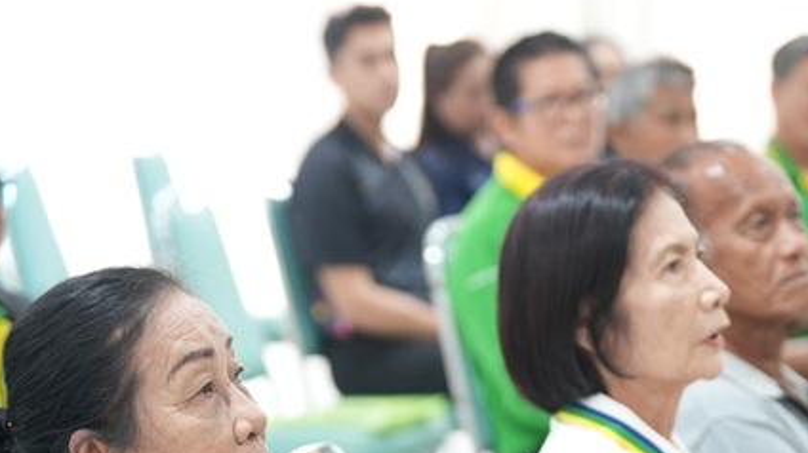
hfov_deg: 12.4
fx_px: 3705
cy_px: 579
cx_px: 452
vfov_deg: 6.9
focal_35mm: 173
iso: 1000
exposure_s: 1/125
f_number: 2.8
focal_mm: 70
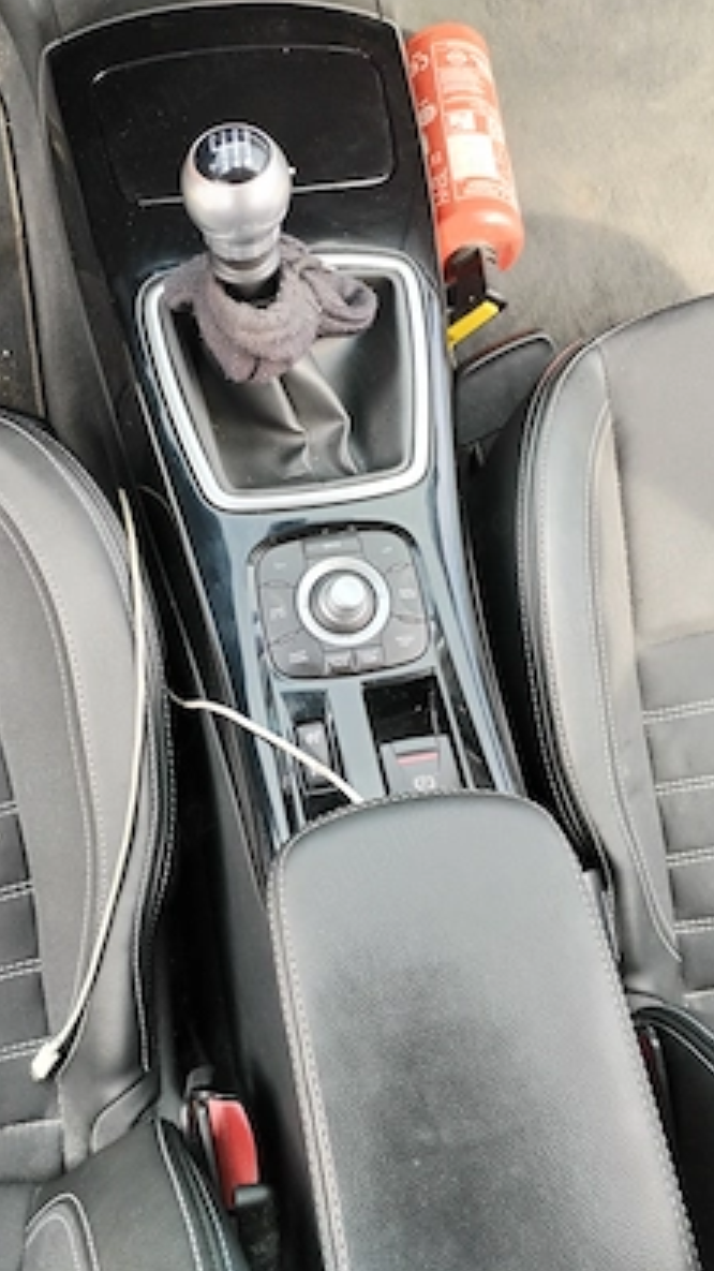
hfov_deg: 36.6
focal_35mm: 32
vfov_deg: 61.0
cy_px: 637
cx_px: 299
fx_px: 1078
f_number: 1.8
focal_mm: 4.75
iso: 259
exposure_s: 1/100
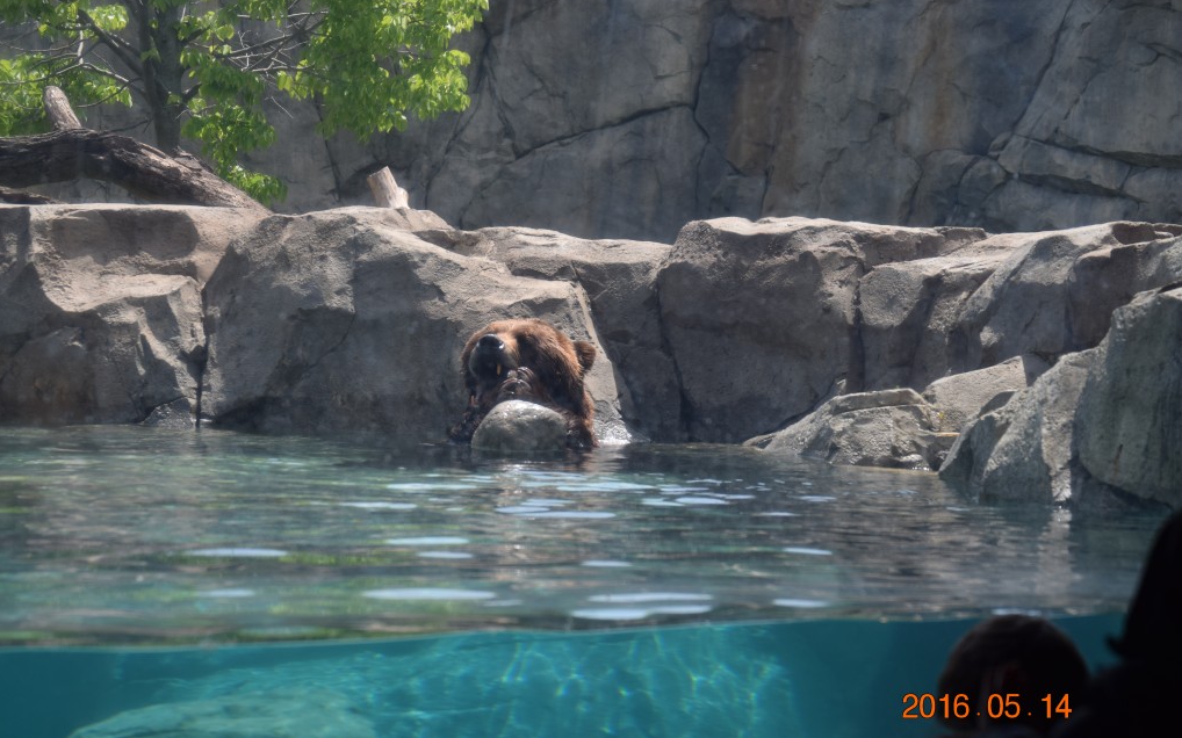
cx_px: 590
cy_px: 370
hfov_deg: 17.0
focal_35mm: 123
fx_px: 3962
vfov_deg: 10.6
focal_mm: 80
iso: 200
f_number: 6.3
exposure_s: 1/640
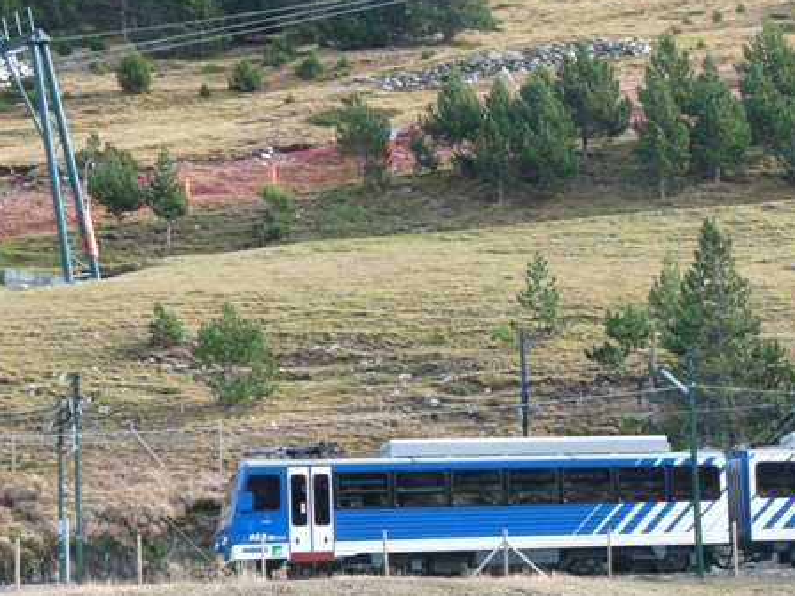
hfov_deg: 16.8
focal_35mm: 116
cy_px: 369
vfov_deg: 12.8
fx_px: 2664
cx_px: 678
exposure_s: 1/100
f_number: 4
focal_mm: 11.5
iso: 100
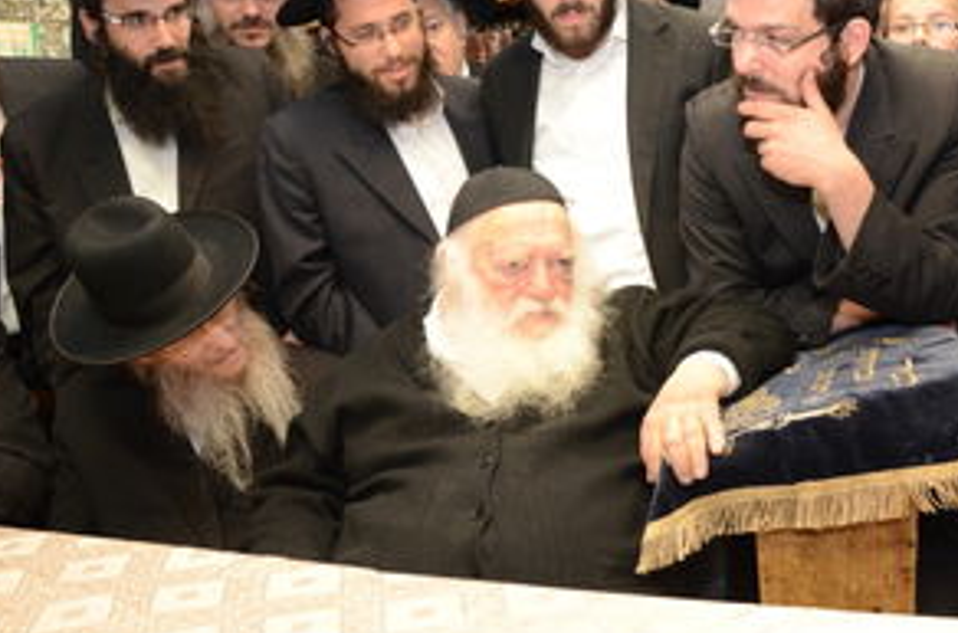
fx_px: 982
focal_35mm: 37
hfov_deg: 51.1
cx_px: 633
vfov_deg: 35.6
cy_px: 246
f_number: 5.6
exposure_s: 1/80
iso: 1000
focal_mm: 18
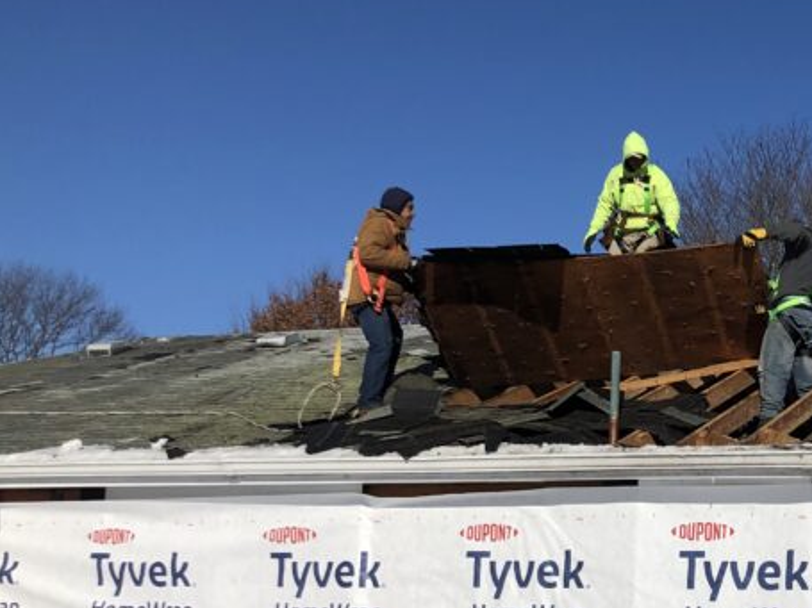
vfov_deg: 23.2
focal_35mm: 63
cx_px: 826
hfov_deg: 28.7
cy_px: 380
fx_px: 1477
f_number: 1.8
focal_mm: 4
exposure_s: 1/6024
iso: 20
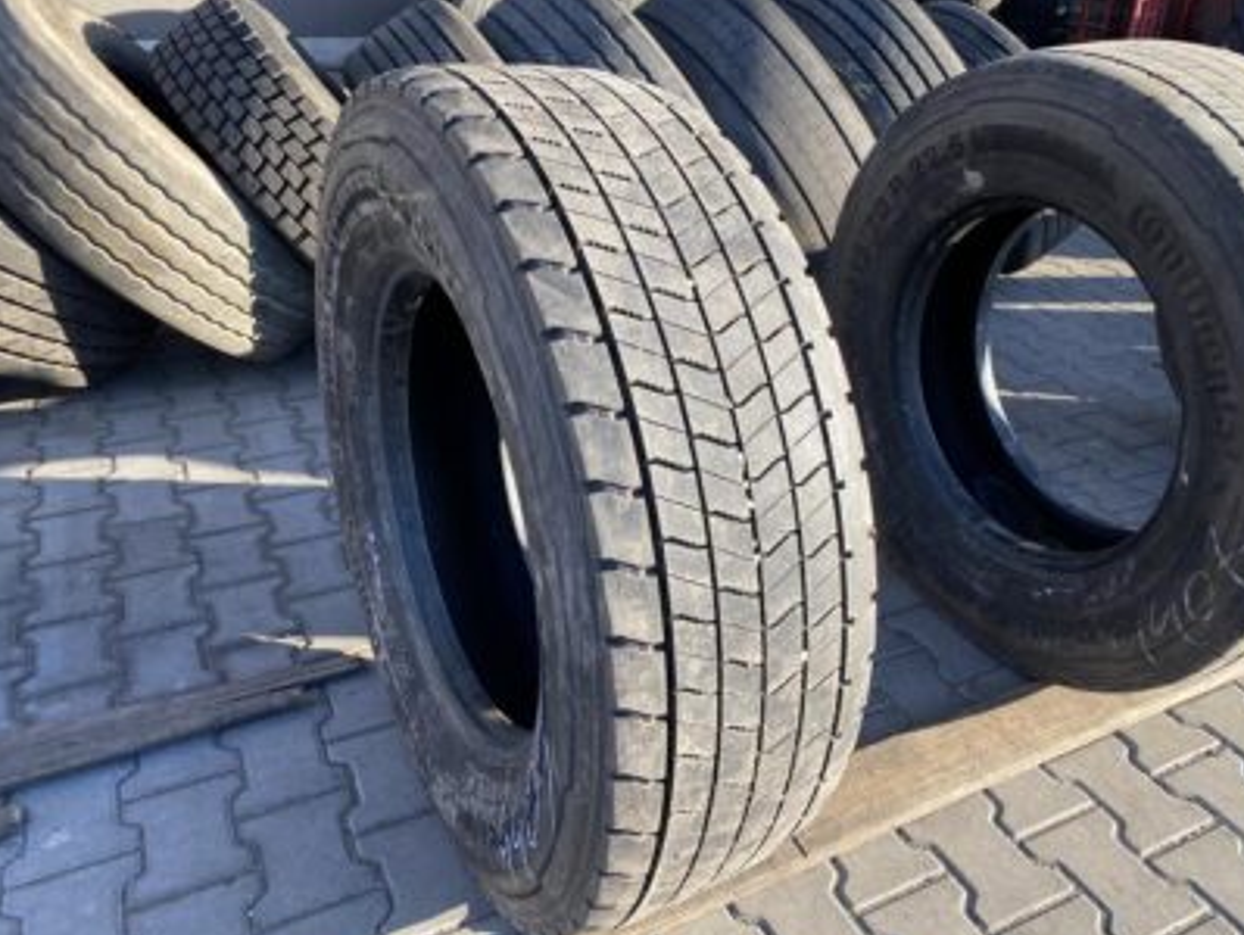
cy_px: 475
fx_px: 1007
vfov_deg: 49.8
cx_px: 661
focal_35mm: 28
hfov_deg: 63.3
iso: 32
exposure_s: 1/400
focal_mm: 4.25
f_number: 1.8
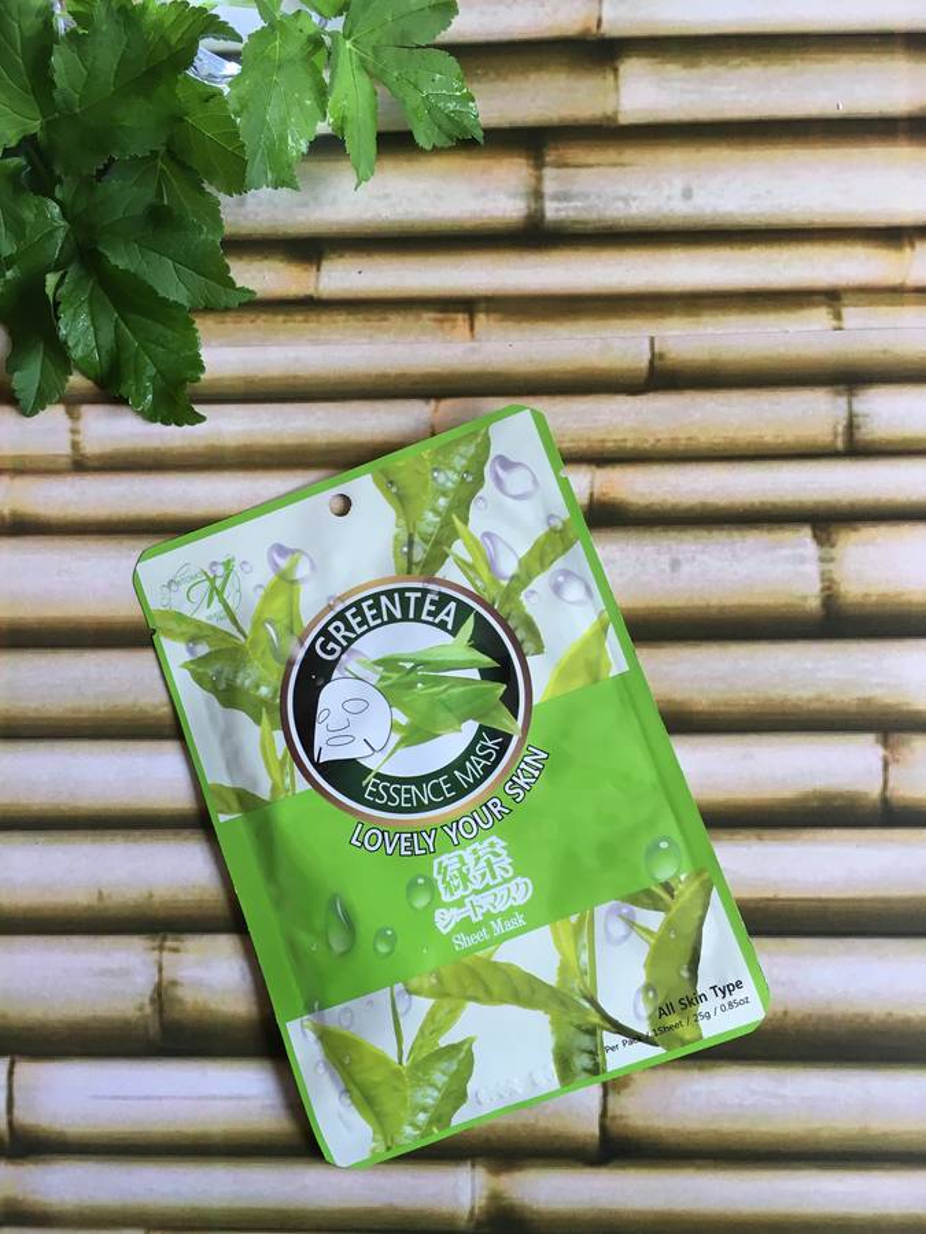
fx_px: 1034
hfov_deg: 48.2
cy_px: 617
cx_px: 463
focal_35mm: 29
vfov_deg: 61.7
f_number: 2.2
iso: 64
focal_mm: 4.15
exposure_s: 1/33
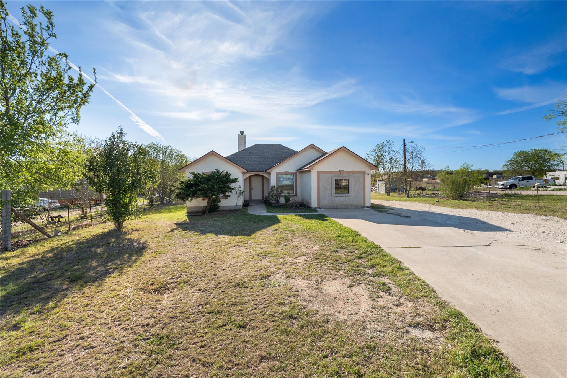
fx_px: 252
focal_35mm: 16
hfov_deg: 96.7
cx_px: 284
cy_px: 189
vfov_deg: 73.8
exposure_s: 1/125
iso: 400
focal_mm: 16
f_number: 8
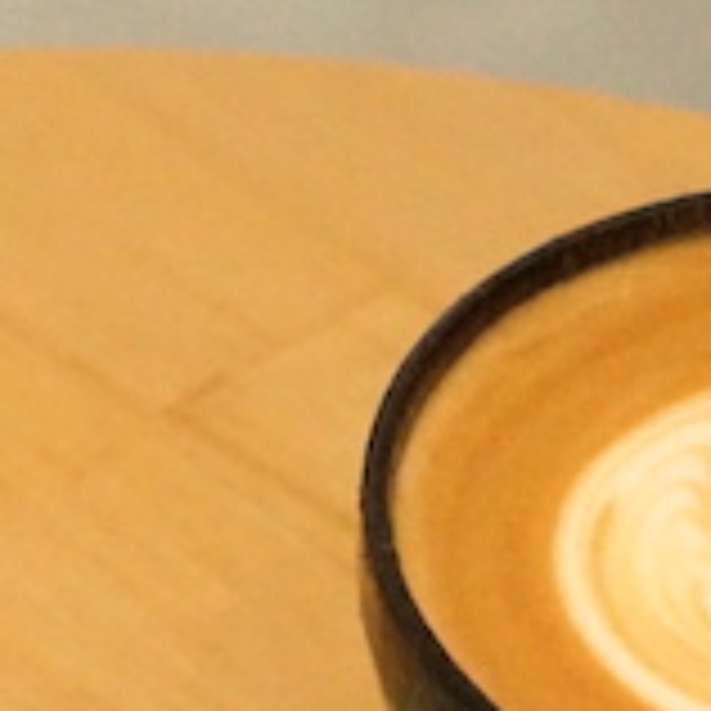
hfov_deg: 7.7
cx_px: 58
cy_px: 832
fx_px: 5298
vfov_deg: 7.6
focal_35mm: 228
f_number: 5.6
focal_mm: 59
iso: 12800
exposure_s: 1/2000
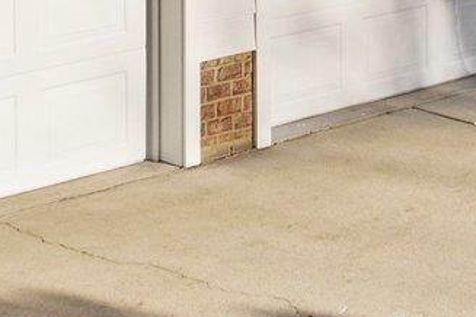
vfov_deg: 8.1
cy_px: -434
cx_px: 371
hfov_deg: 13.1
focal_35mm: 156
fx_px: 2063
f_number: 2.8
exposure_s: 1/320
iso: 140
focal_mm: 12.29
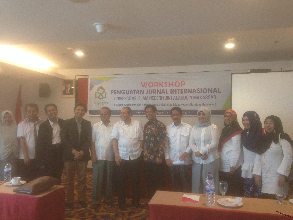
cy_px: 110
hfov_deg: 55.4
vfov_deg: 42.9
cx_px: 146
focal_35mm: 33
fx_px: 279
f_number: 2.4
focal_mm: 4.12
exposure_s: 1/20
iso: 125
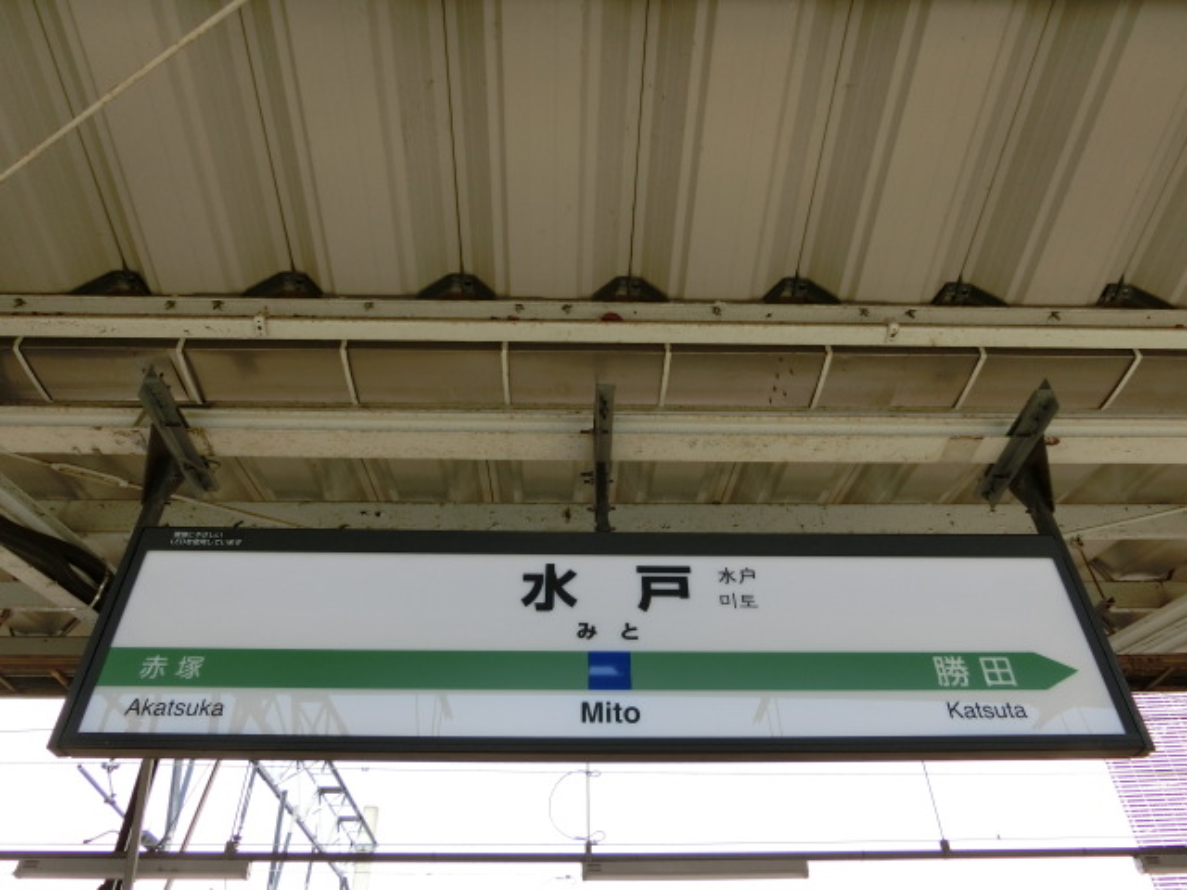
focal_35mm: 25
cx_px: 594
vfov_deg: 54.9
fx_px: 857
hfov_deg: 69.4
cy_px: 445
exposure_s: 1/400
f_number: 3.5
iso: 80
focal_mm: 4.5
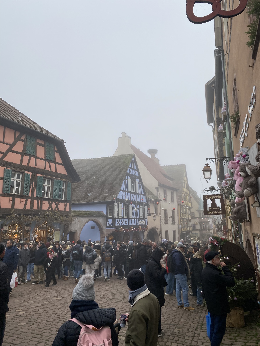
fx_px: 260
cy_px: 173
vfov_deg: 67.3
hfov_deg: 53.1
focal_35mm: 26
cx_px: 130
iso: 32
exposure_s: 1/582
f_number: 1.8
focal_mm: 4.25
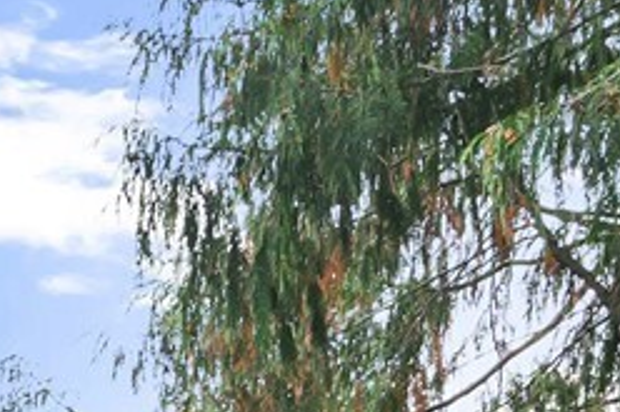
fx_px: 2117
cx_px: -858
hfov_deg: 12.9
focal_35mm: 123
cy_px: 1165
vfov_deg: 9.3
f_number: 8
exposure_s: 1/50
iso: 200
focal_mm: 18
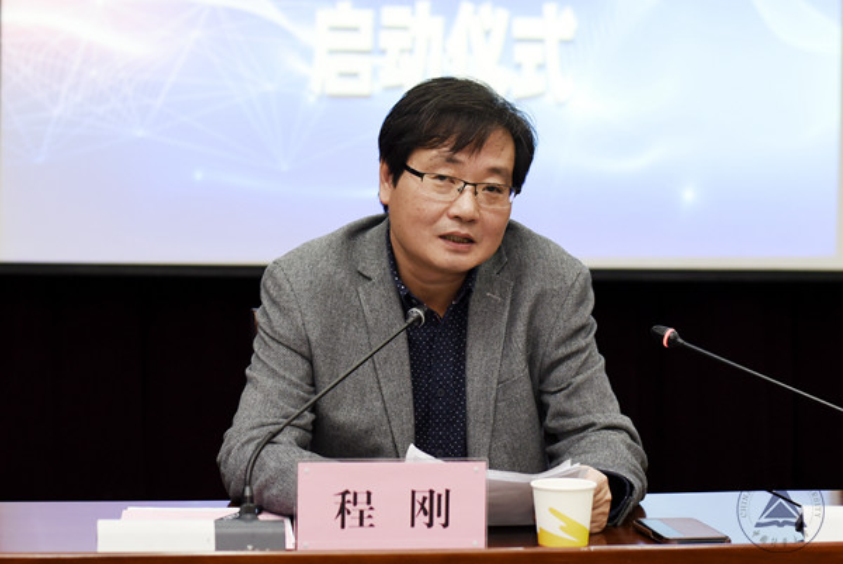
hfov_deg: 39.6
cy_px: 282
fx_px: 1172
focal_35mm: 50
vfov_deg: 27.0
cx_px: 422
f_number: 2.8
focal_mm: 50
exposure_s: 1/125
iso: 1000
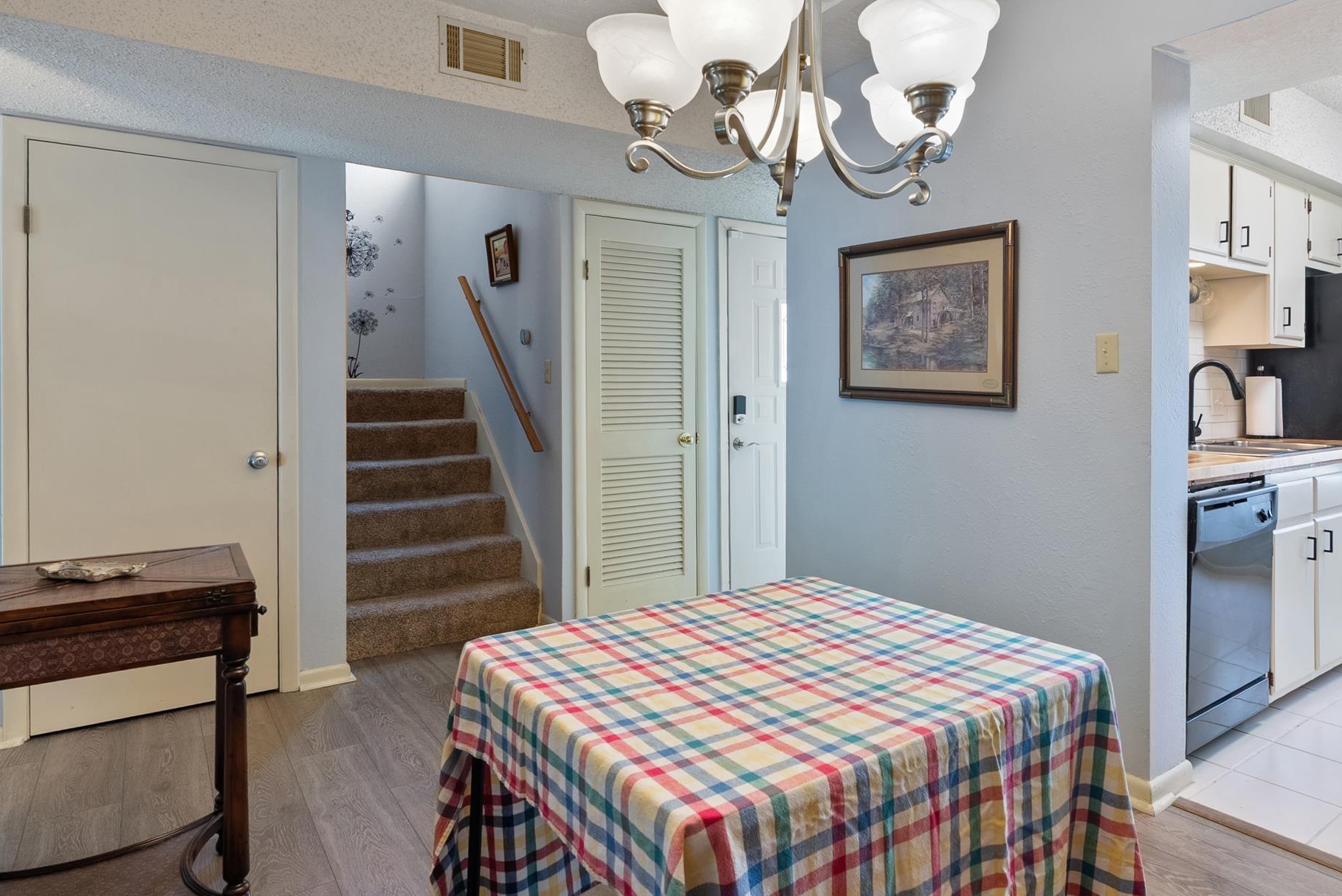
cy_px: 400
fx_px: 821
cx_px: 809
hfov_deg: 77.6
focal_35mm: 22
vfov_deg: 57.2
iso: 250
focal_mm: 16
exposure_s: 1/1.25
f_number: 9
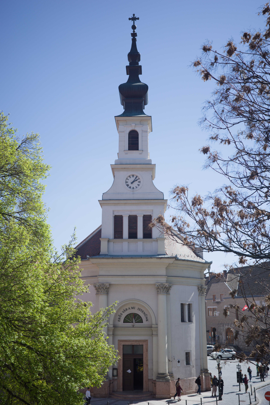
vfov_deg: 48.5
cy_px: 202
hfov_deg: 33.4
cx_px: 135
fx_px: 450
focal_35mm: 40
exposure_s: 1/200
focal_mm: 26
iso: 100
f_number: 4
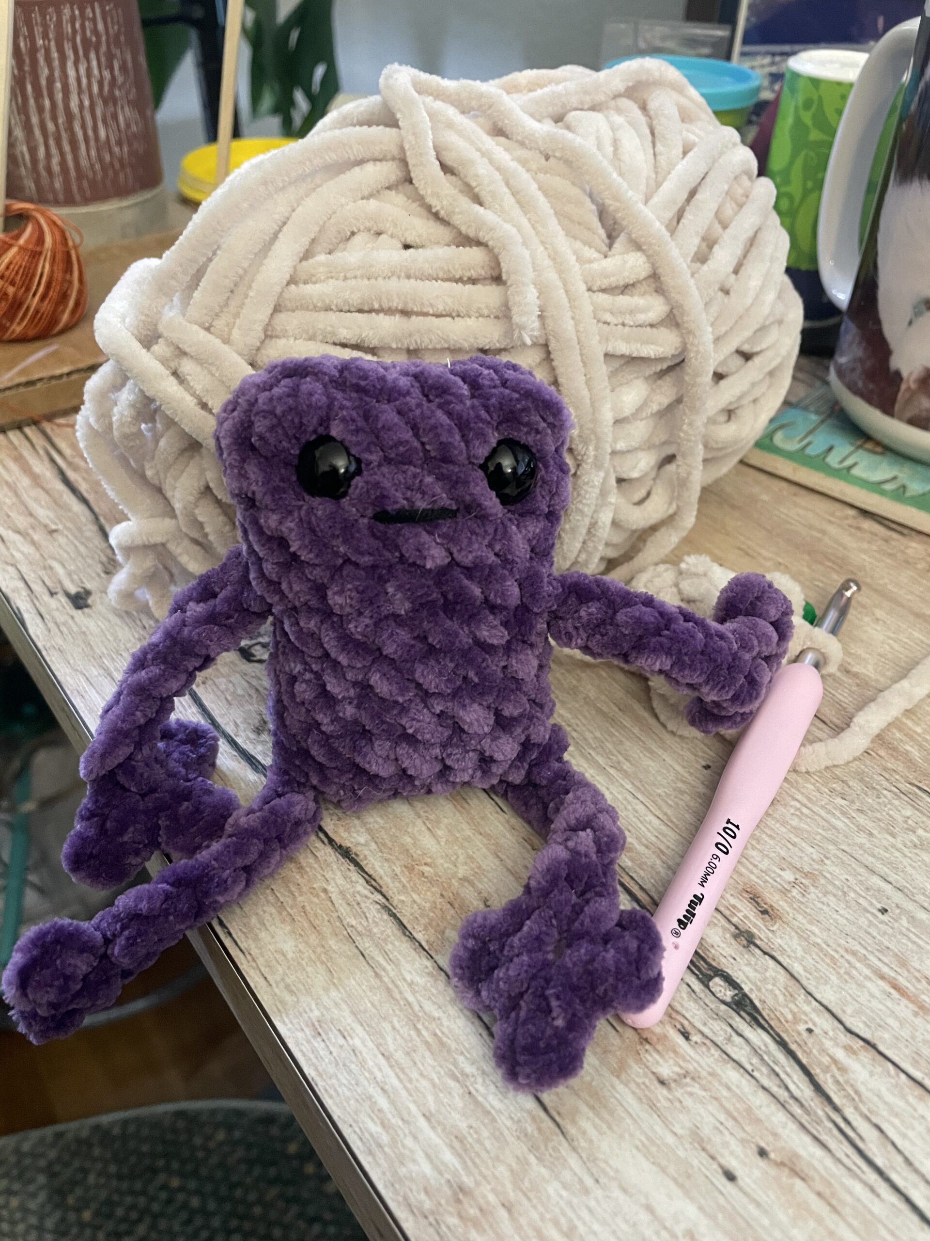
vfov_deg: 67.3
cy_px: 620
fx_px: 931
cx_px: 465
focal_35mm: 26
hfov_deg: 53.1
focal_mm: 4.2
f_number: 1.6
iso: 400
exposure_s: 1/60
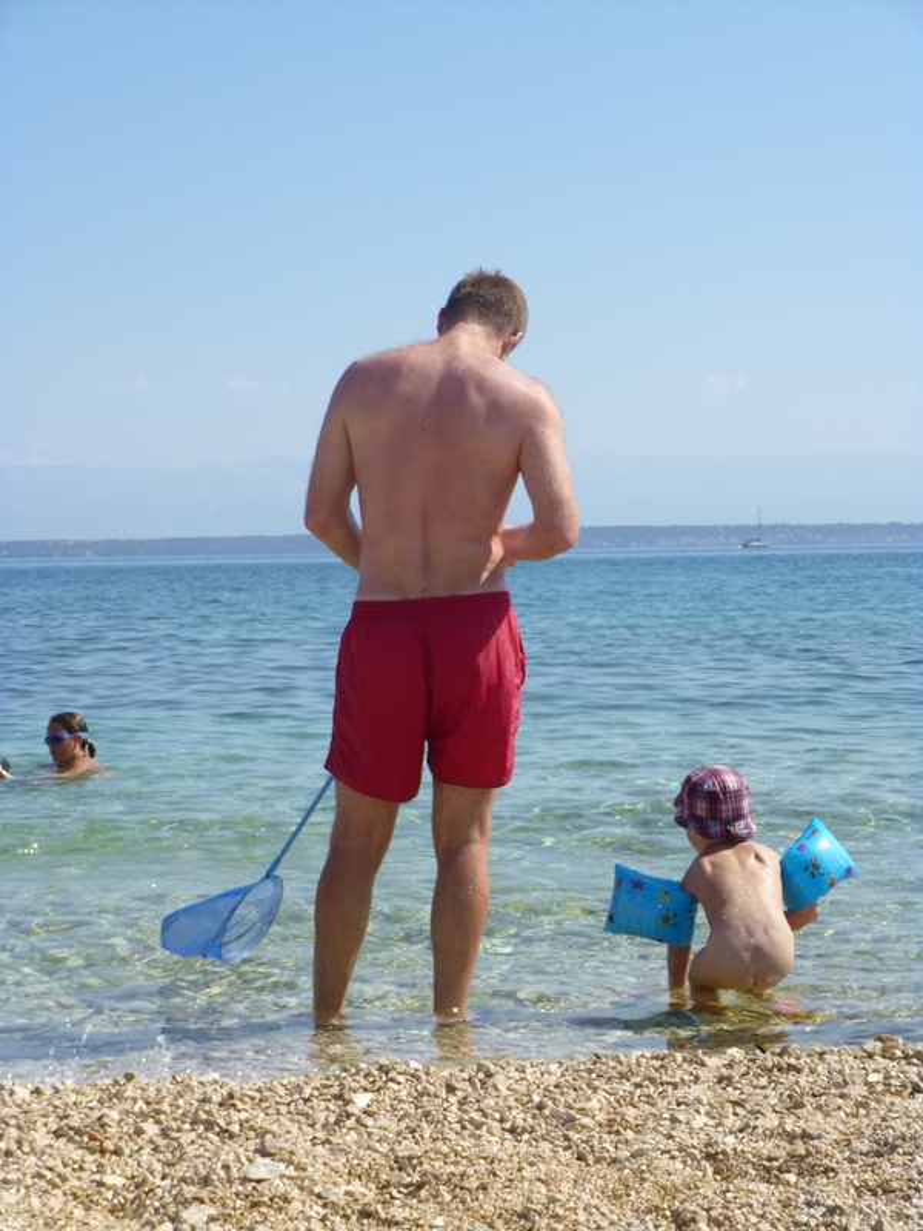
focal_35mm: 64
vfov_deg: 30.3
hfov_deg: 22.9
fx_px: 2275
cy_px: 616
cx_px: 462
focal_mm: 11.5
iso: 100
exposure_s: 1/640
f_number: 4.5
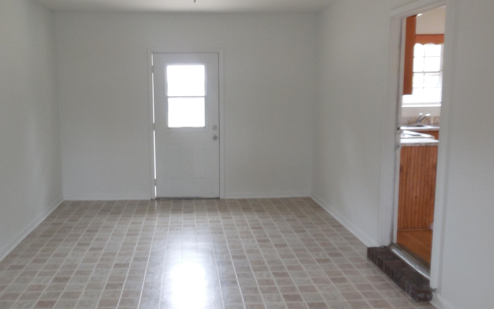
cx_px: 216
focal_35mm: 34
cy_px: 162
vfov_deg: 37.3
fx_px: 458
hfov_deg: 56.5
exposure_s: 1/30
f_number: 3.1
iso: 220
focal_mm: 4.5
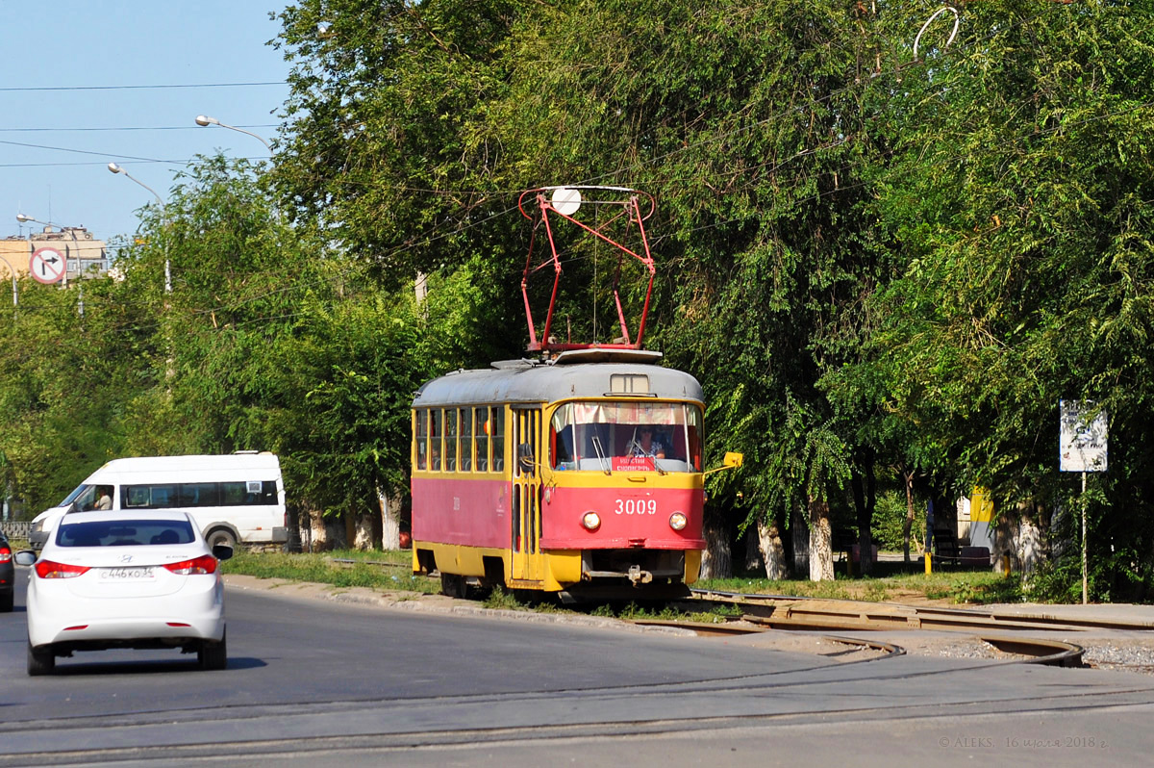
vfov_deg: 9.9
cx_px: 577
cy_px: 384
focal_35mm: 138
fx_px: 4420
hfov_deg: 14.9
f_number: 8
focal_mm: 92
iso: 200
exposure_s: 1/500
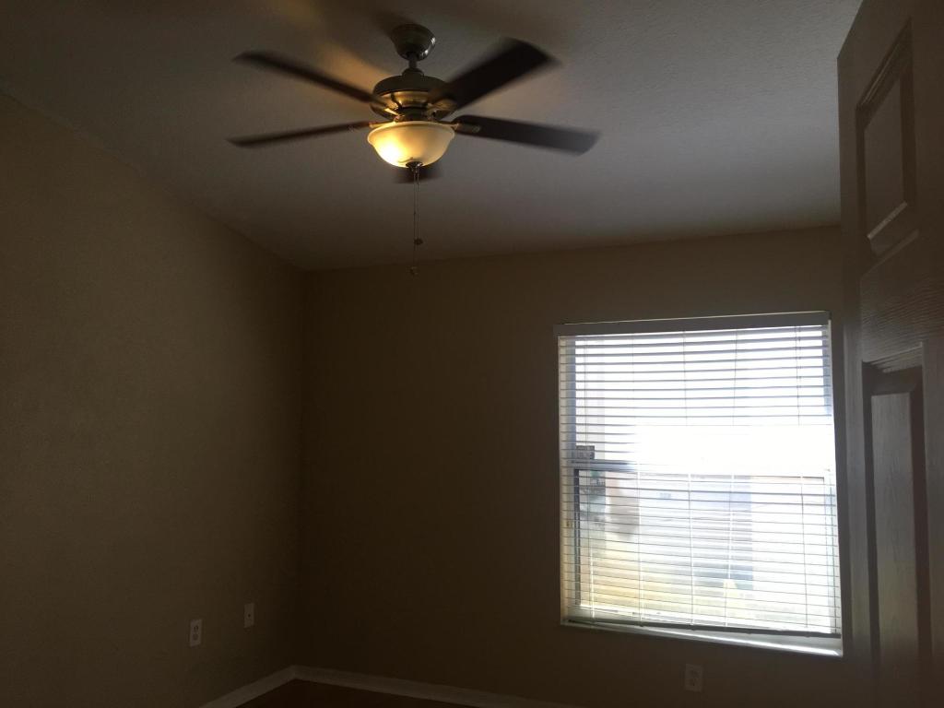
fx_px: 791
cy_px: 354
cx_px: 472
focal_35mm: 29
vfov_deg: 48.2
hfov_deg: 61.7
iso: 32
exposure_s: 1/120
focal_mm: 4.15
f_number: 2.2
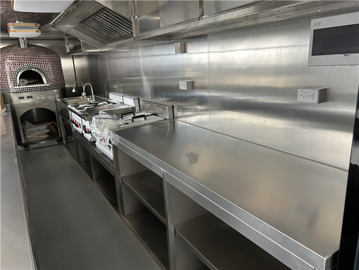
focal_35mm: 26
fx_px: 270
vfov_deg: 53.1
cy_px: 135
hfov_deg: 67.3
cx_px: 180
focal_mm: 5.7
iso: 125
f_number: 1.5
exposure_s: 1/70
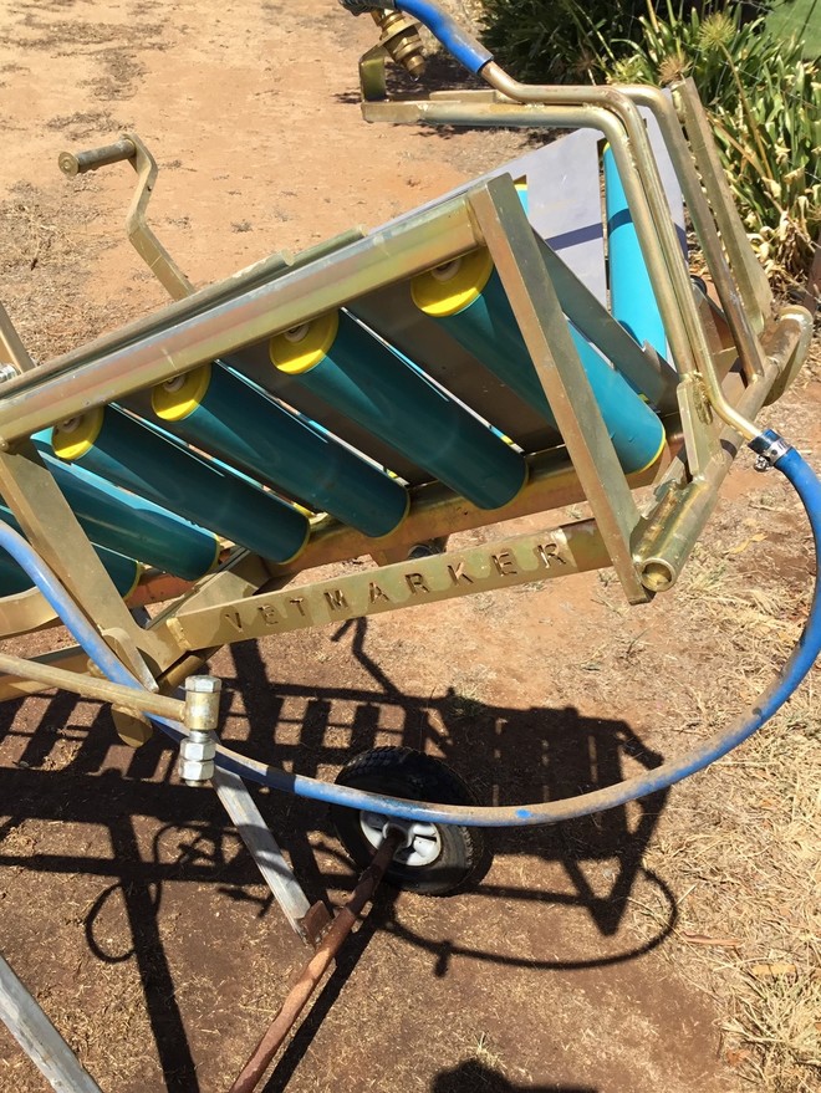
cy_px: 546
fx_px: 980
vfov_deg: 58.3
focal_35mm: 31
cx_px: 410
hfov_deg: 45.5
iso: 25
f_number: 2.4
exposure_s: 1/1087
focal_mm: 3.3
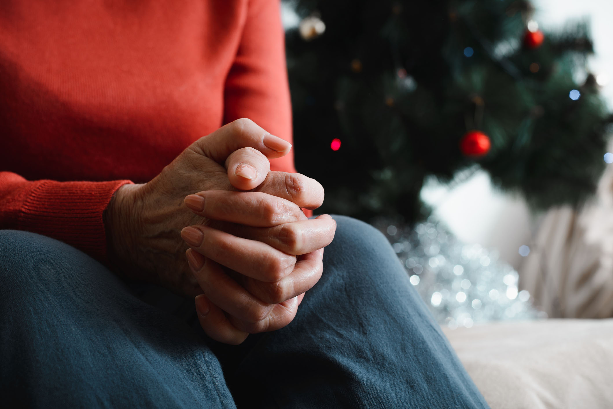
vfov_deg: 27.0
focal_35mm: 50
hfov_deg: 39.6
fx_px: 852
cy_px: 204
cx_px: 306
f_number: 4.5
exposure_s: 1/160
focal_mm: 50
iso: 100
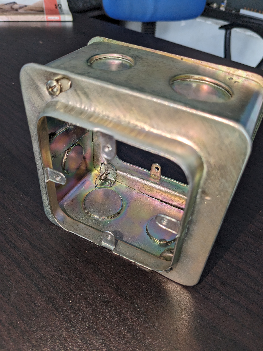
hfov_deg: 51.4
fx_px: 274
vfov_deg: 65.3
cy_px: 176
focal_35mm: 27
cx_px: 132
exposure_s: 1/180
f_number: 1.73
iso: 56
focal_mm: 4.38
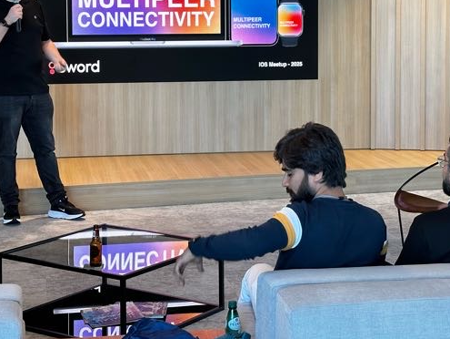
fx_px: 1054
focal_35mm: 81
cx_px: 216
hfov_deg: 24.1
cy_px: 57
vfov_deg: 18.0
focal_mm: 6.86
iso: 80
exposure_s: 1/70
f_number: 1.78
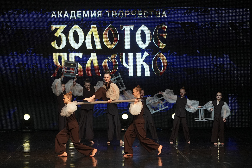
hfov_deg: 17.1
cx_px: 126
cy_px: 84
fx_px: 840
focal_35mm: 120
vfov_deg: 11.4
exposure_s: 1/400
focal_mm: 120
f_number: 4
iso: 2500
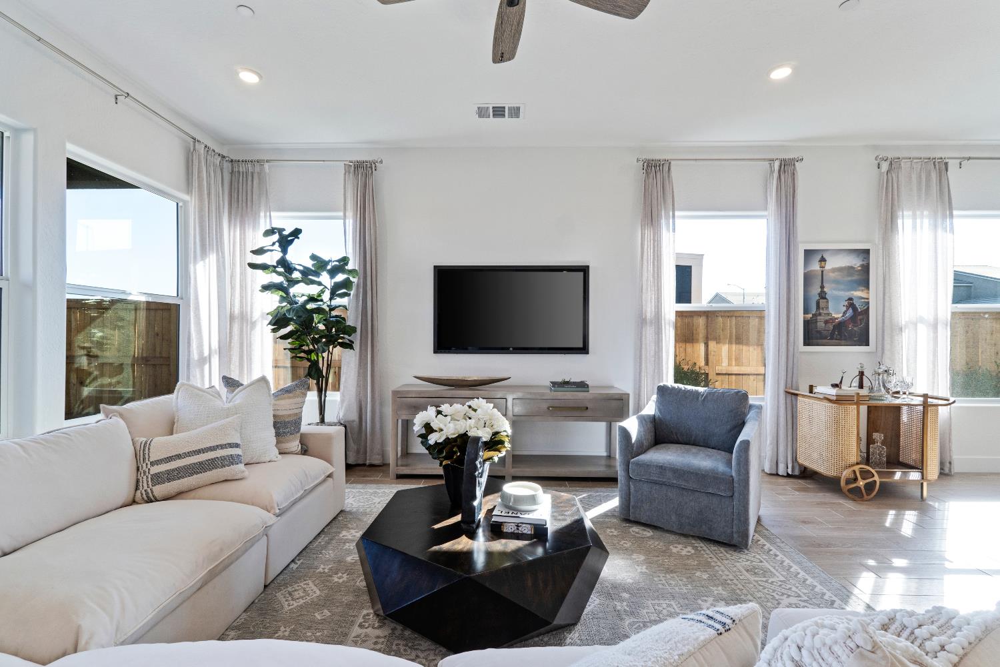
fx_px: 417
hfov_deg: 100.4
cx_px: 500
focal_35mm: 15
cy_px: 334
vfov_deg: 77.3
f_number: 9
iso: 250
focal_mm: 10
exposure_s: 1/15
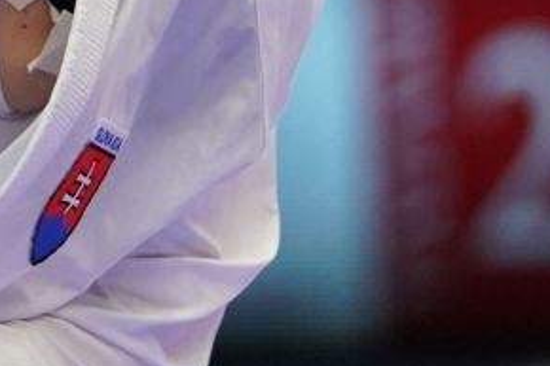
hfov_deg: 1.7
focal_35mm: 1241
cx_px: -391
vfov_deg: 1.1
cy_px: -429
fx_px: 18948
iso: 2500
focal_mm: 200
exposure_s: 1/1000
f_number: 2.8
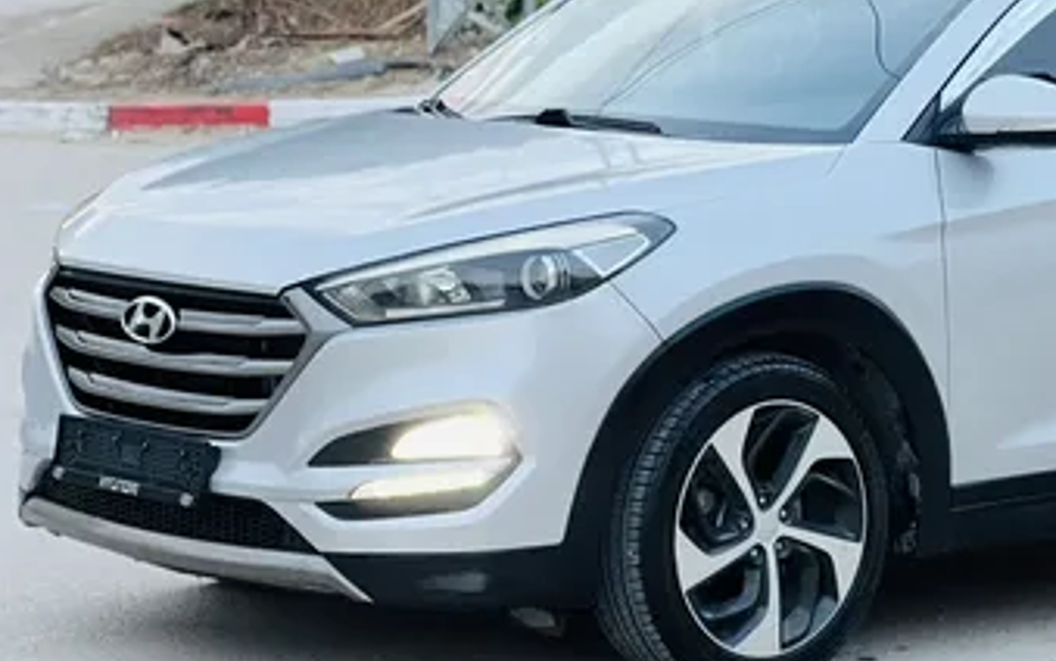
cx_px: 885
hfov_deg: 13.5
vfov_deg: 8.5
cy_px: 156
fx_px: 4433
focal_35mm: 154
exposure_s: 1/110
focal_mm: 9
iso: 250
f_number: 2.8
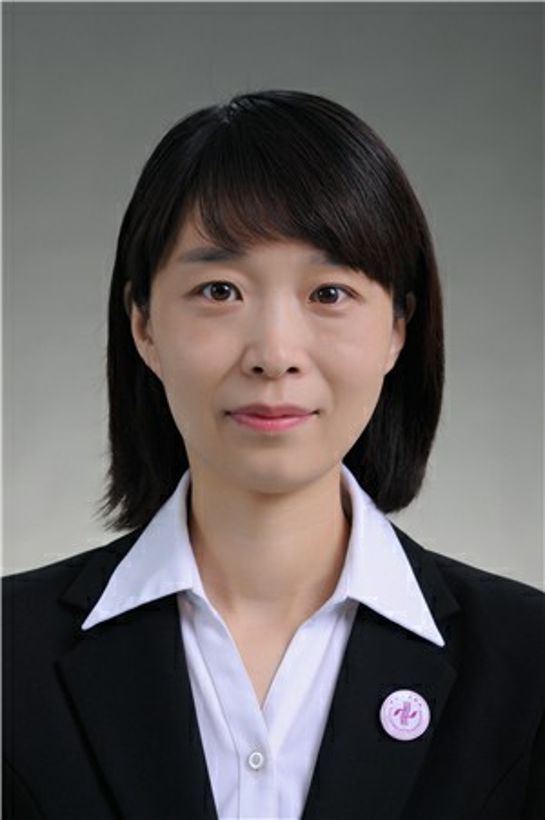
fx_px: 2900
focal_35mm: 128
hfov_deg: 10.7
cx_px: 272
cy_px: 410
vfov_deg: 16.1
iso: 160
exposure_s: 1/125
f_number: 5.6
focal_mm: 85
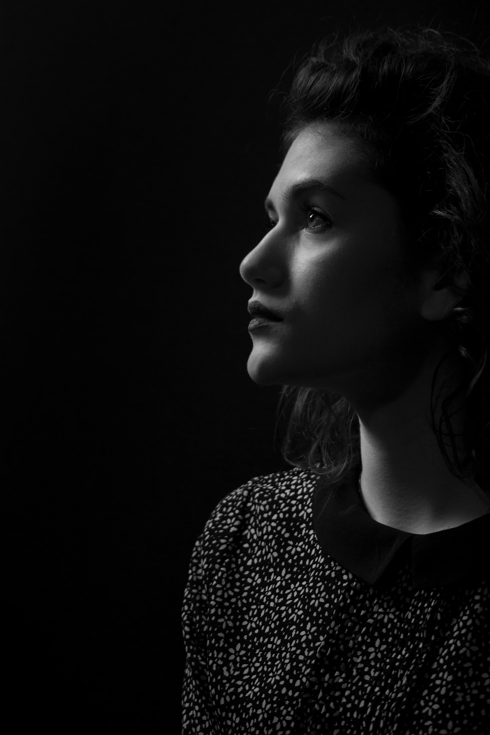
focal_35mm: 105
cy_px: 368
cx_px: 245
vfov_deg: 19.5
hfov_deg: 13.0
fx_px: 2144
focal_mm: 70
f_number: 4.2
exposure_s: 1/20
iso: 100
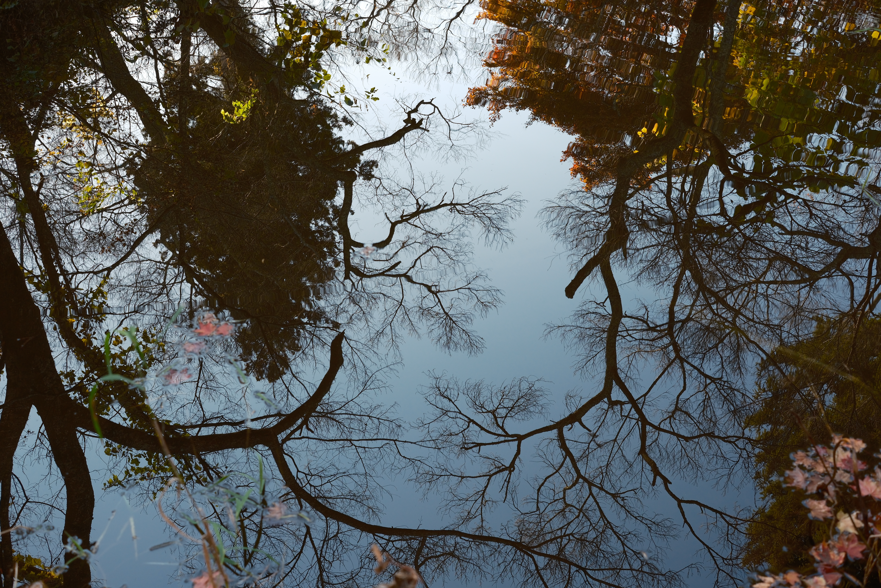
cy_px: 294
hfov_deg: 47.4
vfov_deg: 32.6
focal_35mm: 41
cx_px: 440
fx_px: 1003
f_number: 5.6
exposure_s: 1/42
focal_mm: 27
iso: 400
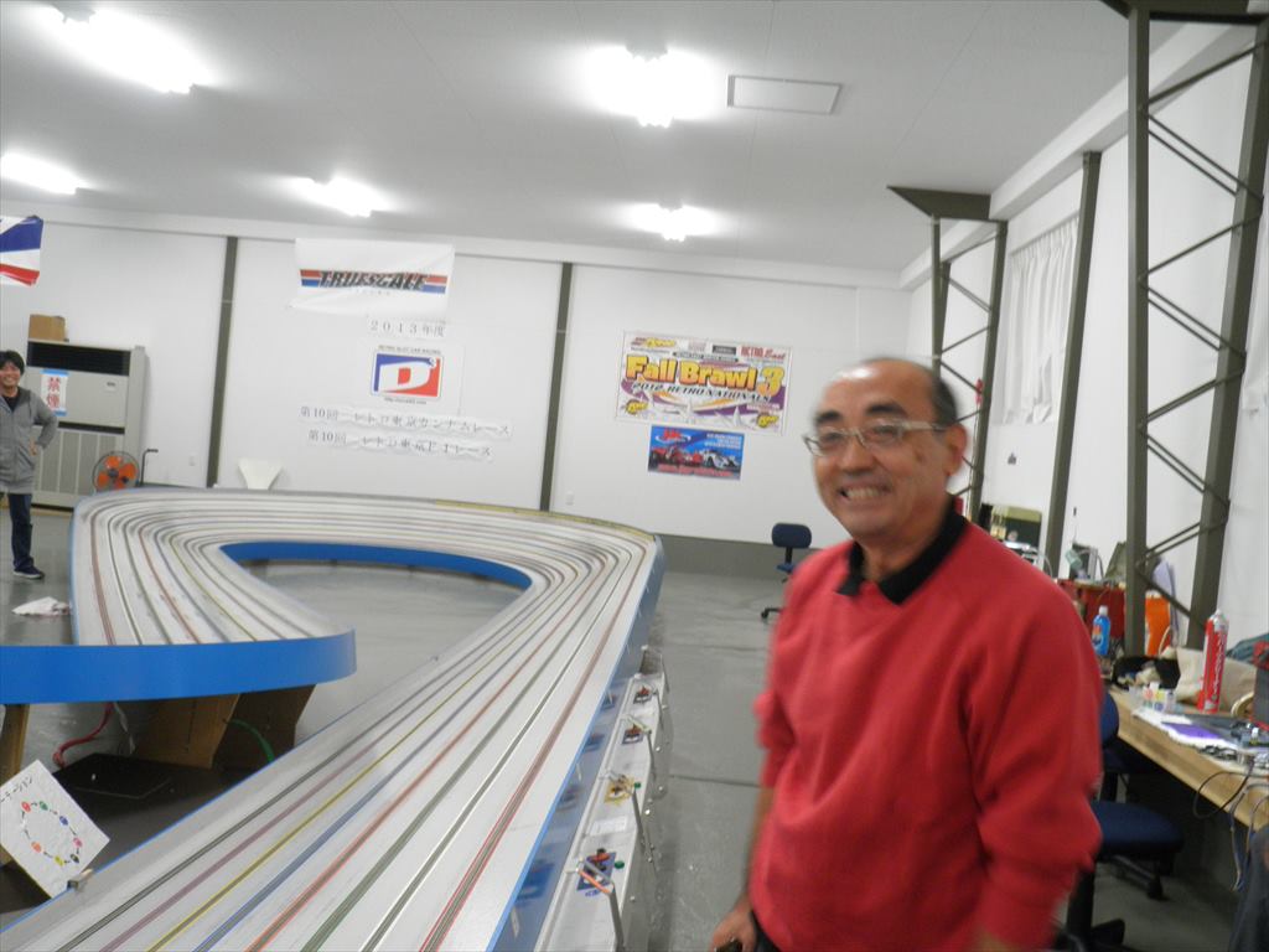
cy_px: 476
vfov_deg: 41.8
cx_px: 634
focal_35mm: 34
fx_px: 1246
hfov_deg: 54.0
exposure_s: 1/15
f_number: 3.5
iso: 200
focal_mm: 6.1
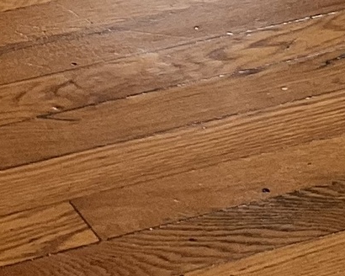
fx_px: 2165
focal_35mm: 212
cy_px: -324
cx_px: -77
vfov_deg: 7.0
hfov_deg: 9.0
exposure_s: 1/60
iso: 50
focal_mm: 3
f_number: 1.8
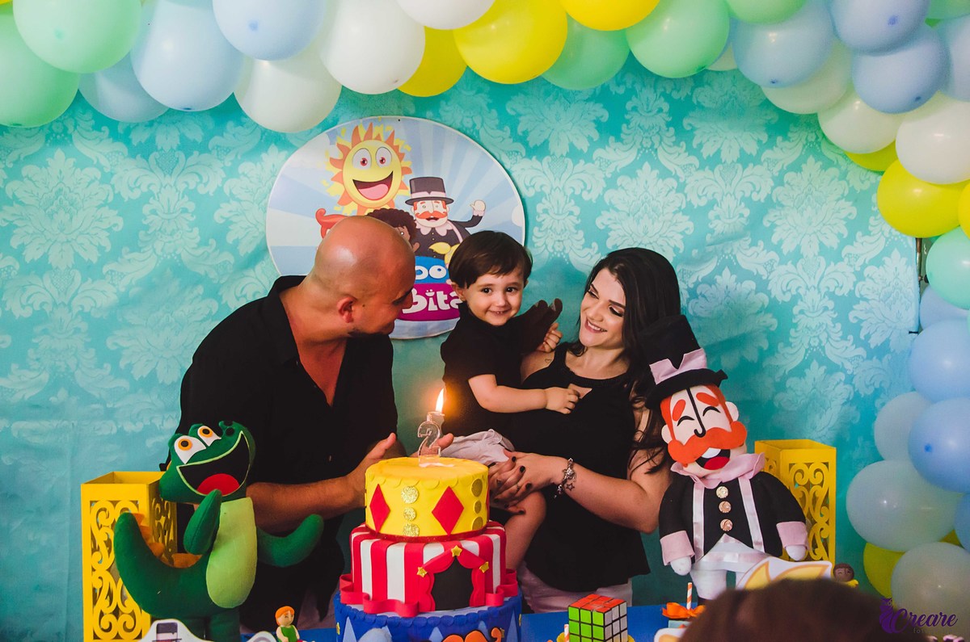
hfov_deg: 46.5
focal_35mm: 42
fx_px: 1129
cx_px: 485
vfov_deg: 31.8
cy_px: 321
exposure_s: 1/100
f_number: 4
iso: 1000
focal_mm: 28
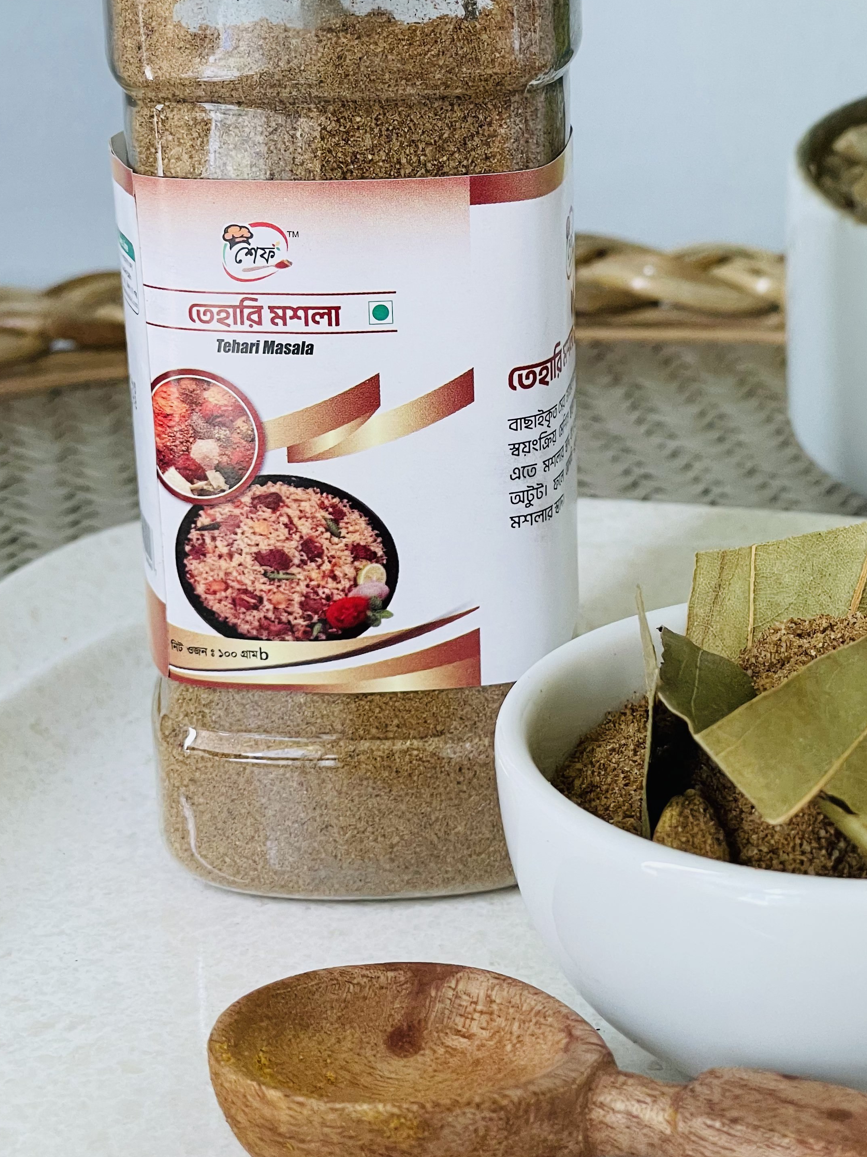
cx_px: 545
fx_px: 2438
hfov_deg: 20.1
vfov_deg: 26.5
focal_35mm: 73
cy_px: 375
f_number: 2
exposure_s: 1/99
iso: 80
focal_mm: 6
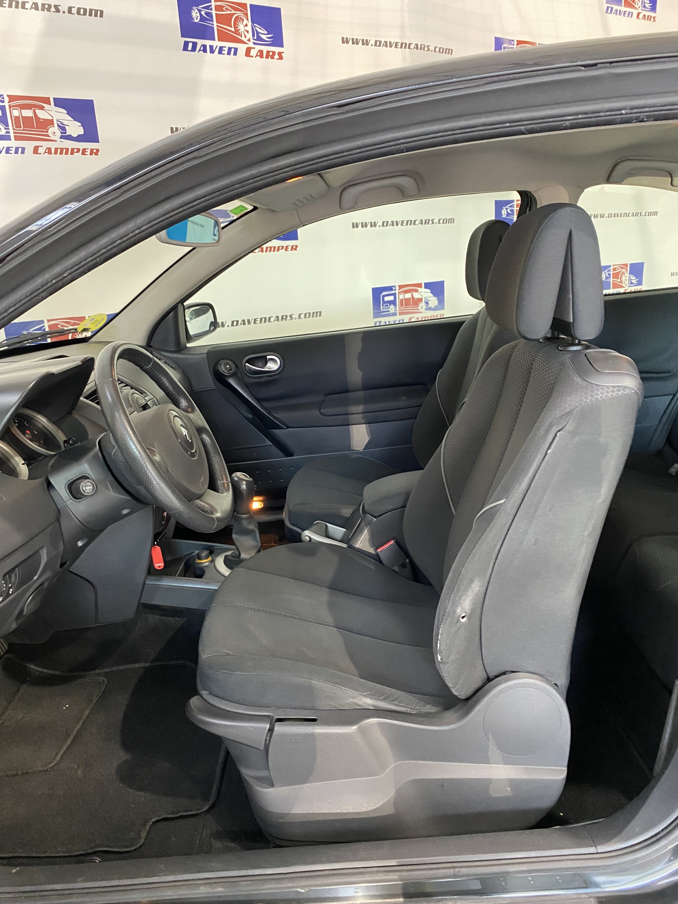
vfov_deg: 67.3
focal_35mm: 26
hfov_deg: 53.1
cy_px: 452
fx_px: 679
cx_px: 339
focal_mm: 4.25
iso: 400
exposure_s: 1/50
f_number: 1.8
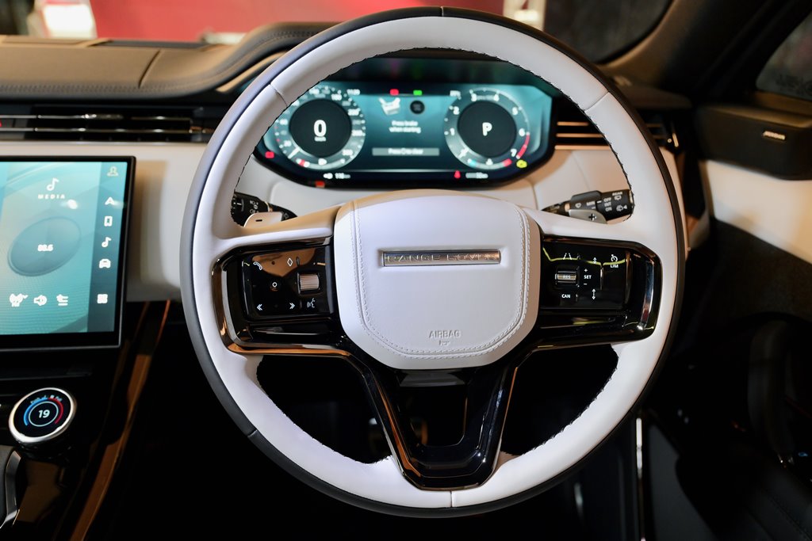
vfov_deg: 45.0
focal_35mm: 29
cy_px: 270
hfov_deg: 63.7
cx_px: 406
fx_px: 654
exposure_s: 1/60
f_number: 3.5
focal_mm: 29
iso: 1600
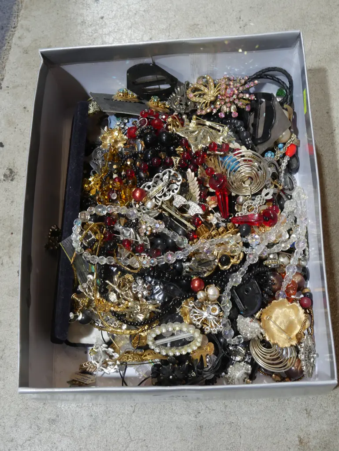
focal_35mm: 48
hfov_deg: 30.3
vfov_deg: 39.6
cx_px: 170
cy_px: 226
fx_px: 626
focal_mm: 24
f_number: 5.2
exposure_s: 1/60
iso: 640
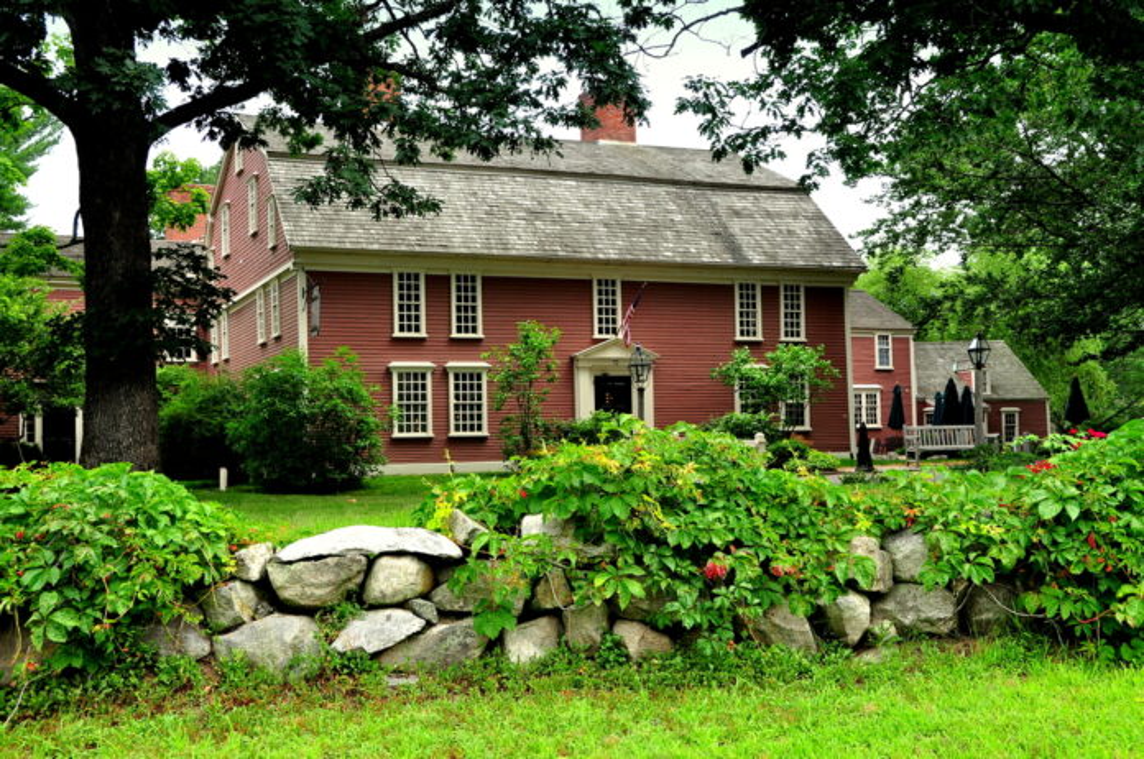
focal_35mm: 42
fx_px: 1333
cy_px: 380
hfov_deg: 46.5
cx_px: 572
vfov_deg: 31.8
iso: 200
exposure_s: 1/250
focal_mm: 28
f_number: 8
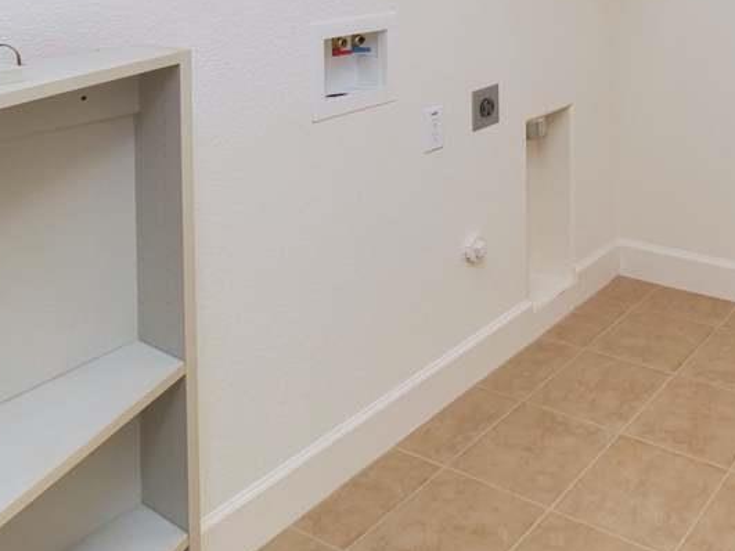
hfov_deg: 43.8
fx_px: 807
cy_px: -91
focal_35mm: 38
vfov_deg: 32.1
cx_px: 687
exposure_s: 1/160
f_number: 4.5
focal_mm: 7
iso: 800
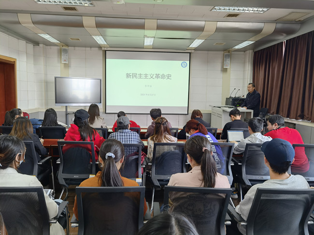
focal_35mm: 27
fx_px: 245
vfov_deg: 51.3
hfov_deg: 65.3
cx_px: 157
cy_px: 118
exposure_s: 1/100
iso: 160
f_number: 1.9
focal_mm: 6.67
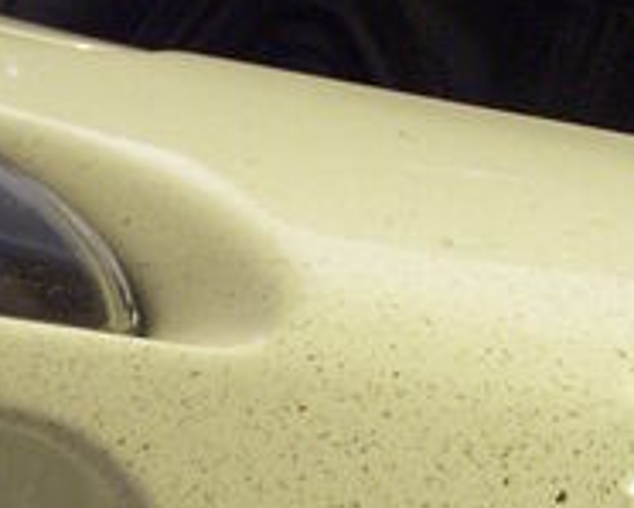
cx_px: 372
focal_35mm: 94
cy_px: 726
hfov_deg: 20.3
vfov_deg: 15.3
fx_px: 1765
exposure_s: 1/13
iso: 400
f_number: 3.5
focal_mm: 7.21
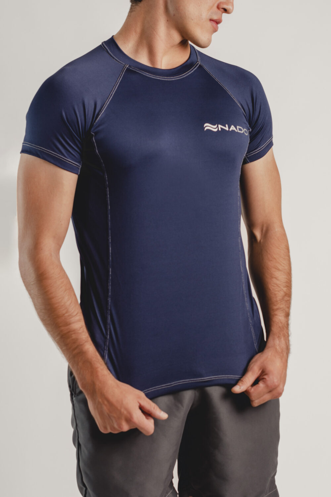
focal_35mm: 75
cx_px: 166
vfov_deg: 27.0
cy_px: 248
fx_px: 1034
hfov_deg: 18.2
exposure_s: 1/160
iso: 100
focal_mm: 50
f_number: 4
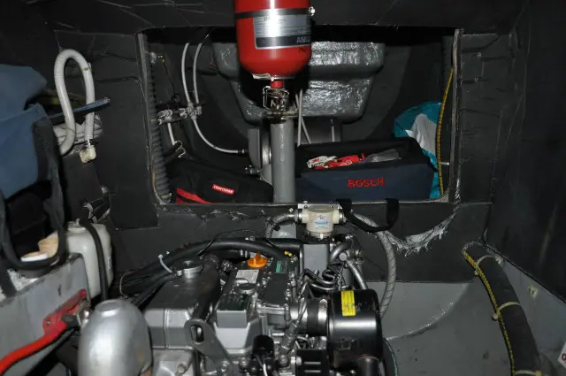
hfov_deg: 67.4
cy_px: 188
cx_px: 283
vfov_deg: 47.8
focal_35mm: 27
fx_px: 424
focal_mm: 18
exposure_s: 1/60
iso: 800
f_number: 3.5
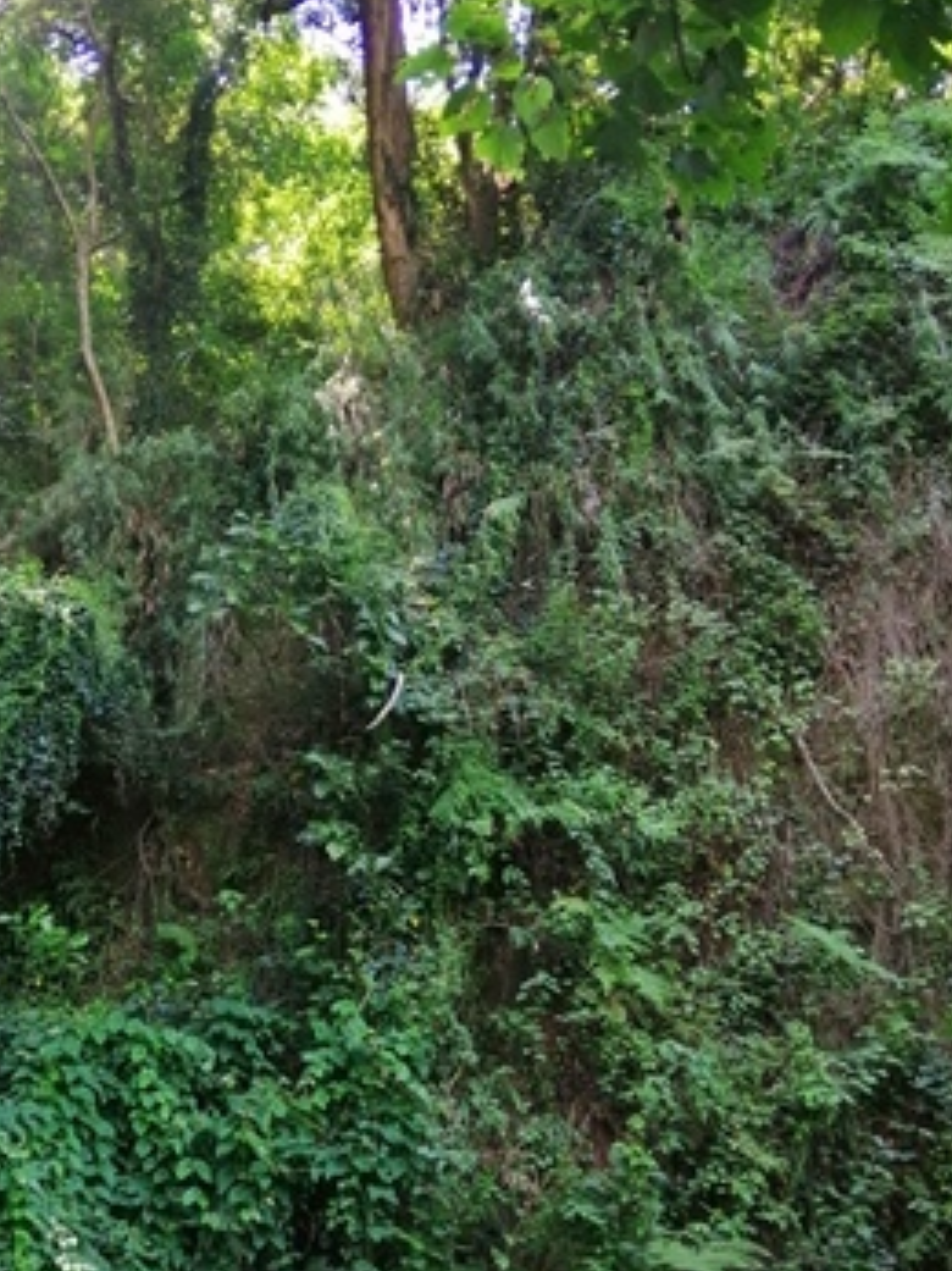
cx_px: 289
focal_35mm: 45
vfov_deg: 41.6
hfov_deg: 31.8
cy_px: 831
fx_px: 1651
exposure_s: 1/50
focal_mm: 3.81
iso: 64
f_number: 2.2
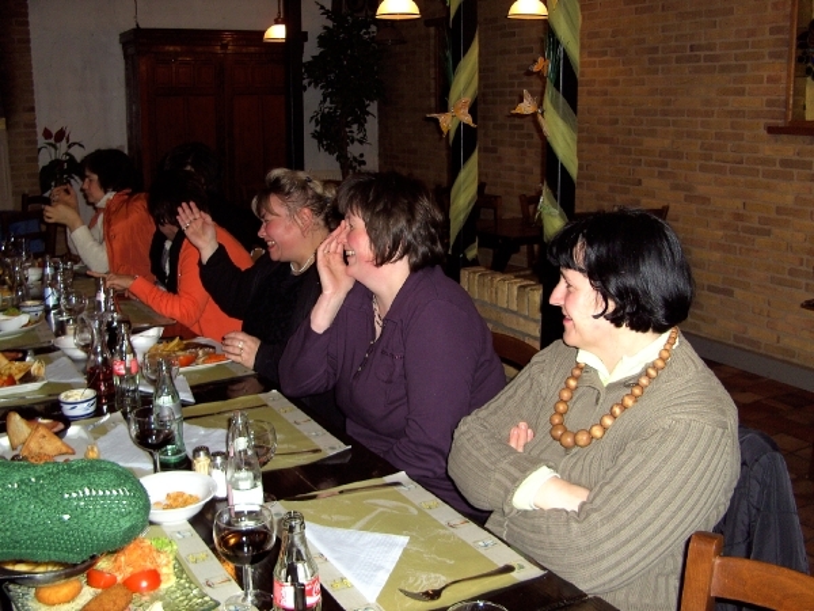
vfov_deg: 38.7
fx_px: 870
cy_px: 306
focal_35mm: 37
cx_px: 407
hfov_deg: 50.1
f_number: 2.8
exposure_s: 1/50
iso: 100
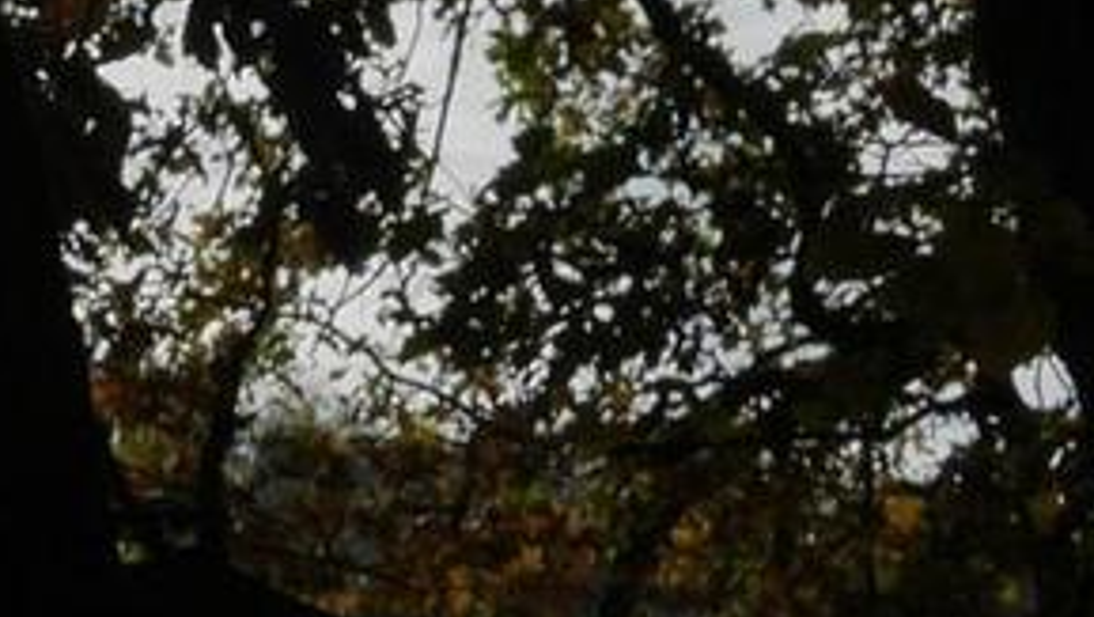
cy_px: -977
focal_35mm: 241
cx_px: -1685
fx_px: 6996
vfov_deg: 4.9
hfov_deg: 8.1
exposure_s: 1/2500
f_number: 8
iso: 200
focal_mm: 20
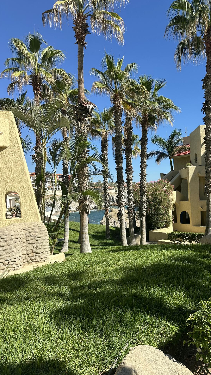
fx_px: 269
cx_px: 144
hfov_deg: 42.2
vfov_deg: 69.9
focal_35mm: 27
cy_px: 190
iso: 80
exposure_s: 1/3861
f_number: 1.78
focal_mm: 6.86
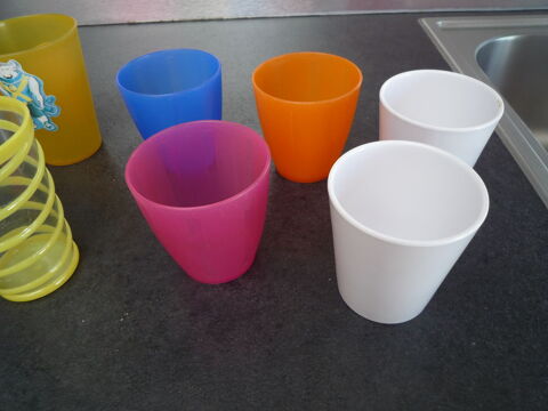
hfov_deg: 69.4
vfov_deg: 54.9
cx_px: 274
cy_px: 206
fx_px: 396
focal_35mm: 25
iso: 100
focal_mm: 4.4
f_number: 2.8
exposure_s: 1/100
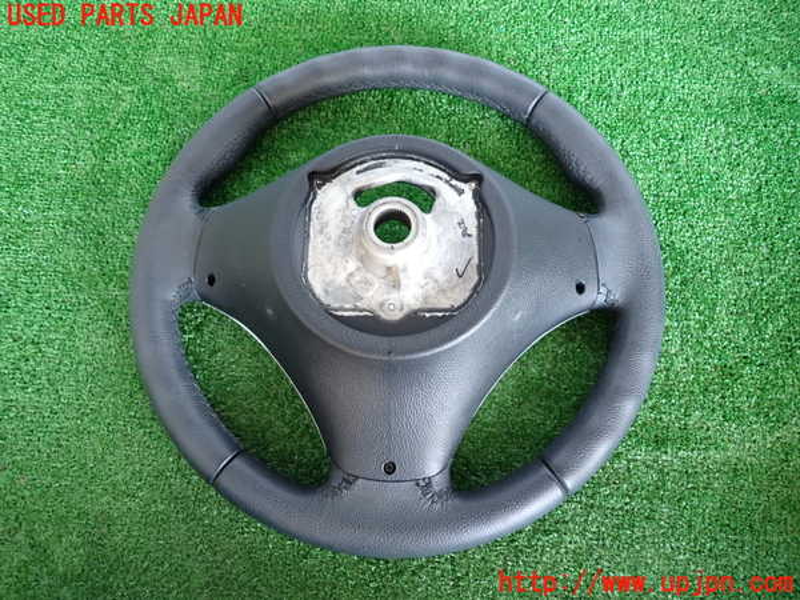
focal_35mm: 25
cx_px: 400
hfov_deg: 69.4
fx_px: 578
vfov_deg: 54.9
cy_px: 300
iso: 250
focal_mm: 4.5
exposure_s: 1/30
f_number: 2
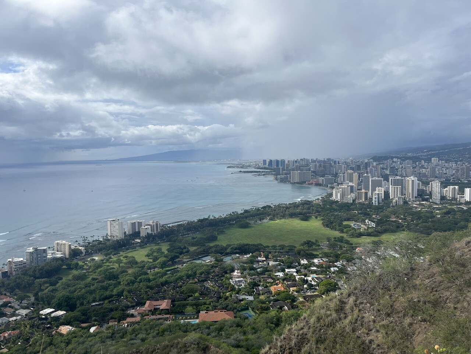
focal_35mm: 26
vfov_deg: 53.1
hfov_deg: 67.3
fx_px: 354
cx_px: 236
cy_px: 177
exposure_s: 1/6494
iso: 50
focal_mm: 5.1
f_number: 1.6
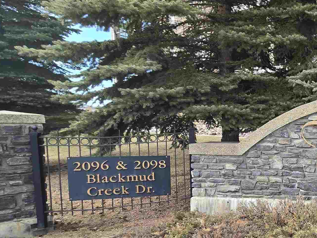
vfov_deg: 45.0
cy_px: 152
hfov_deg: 43.7
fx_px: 284
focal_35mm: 31
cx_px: 355
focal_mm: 2.2
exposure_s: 1/368
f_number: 2.2
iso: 50
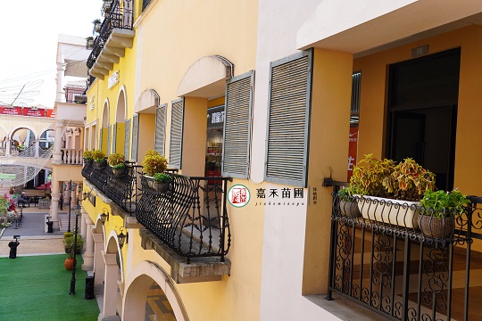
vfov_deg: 40.0
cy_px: 160
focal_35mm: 33
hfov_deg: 57.2
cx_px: 241
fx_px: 442
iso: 100
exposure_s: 1/125
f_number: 2.8
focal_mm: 33
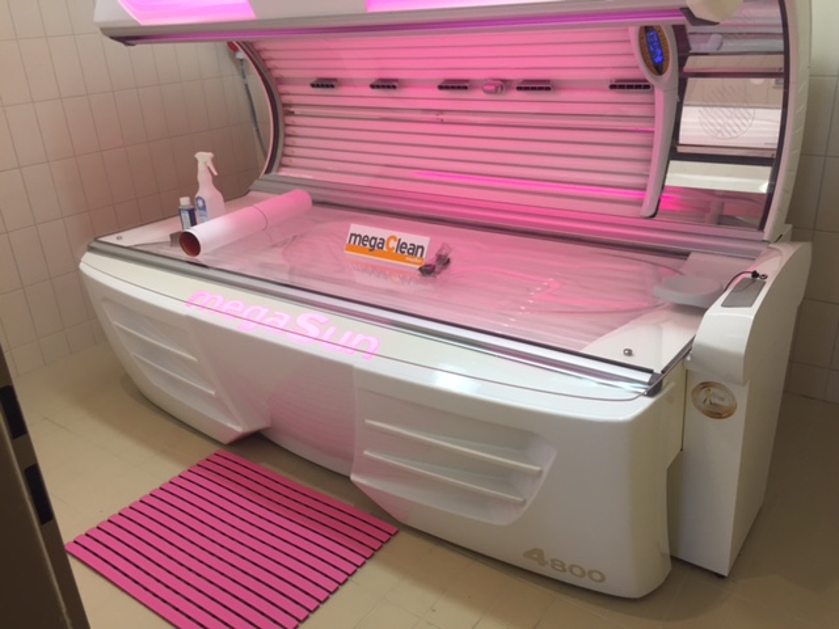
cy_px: 314
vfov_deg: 48.2
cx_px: 420
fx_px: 703
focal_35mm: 29
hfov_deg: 61.7
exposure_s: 1/33
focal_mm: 4.15
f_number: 2.2
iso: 32
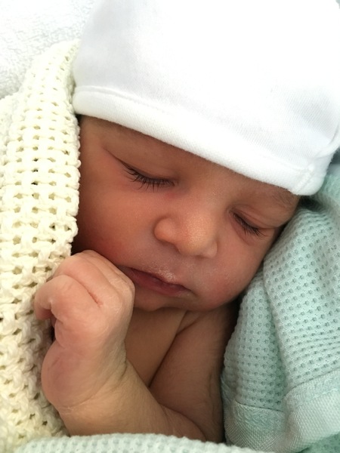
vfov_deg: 61.7
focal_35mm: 29
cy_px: 226
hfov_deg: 48.2
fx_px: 380
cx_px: 170
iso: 400
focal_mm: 4.15
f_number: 2.2
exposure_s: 1/17
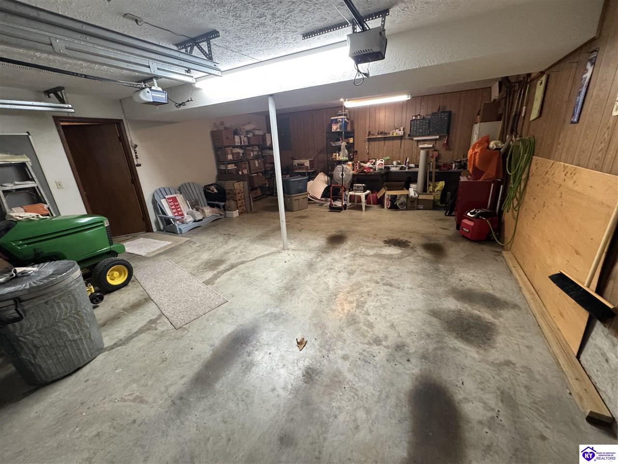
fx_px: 250
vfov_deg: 85.7
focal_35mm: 14
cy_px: 232
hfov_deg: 102.1
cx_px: 309
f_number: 2.2
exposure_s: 1/60
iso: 640
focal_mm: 2.22
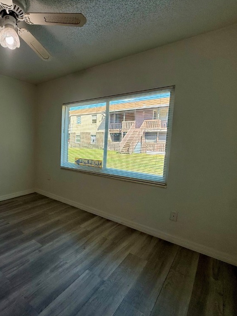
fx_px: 173
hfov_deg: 65.0
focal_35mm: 19
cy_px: 156
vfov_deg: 84.7
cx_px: 62
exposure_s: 1/135
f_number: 2.2
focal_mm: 2.22
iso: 64
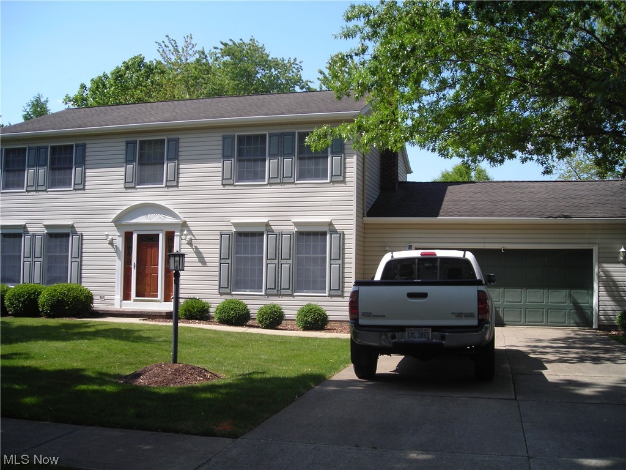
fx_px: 687
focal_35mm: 38
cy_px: 235
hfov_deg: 49.0
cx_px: 313
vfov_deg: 37.7
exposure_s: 1/143
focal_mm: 6.3
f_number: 6.4
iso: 50
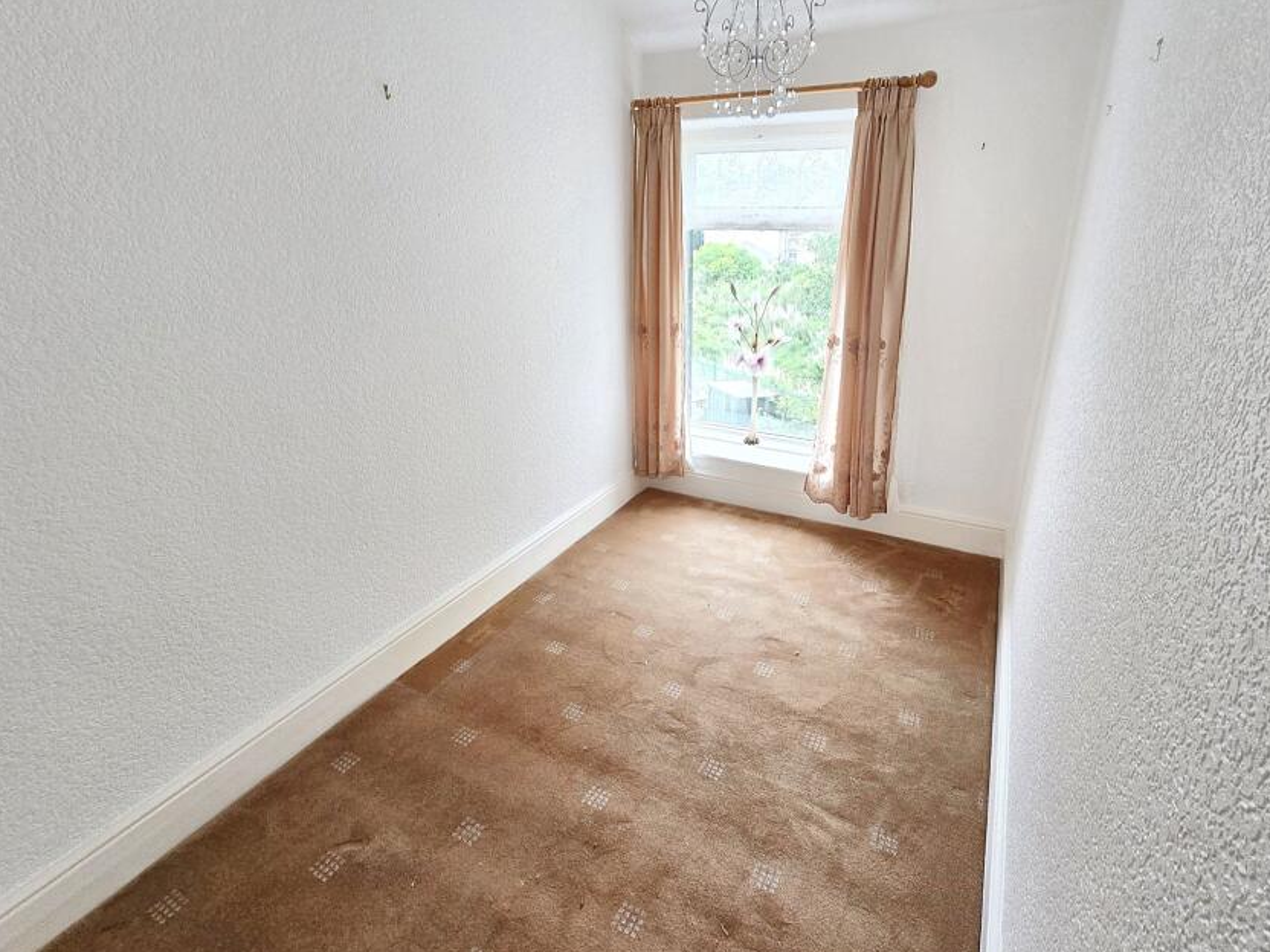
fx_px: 587
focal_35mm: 16
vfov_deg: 77.9
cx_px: 655
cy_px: 433
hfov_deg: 94.5
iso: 80
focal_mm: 2.2
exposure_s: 1/100
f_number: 2.2
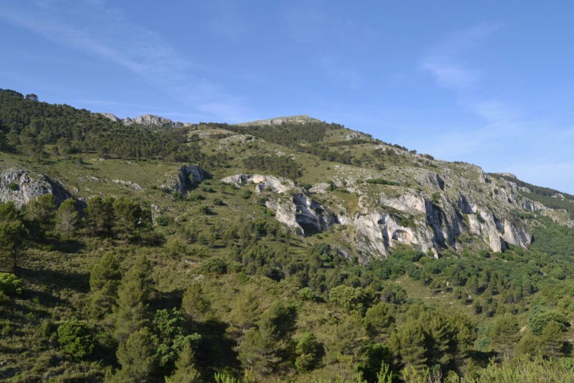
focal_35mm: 33
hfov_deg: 57.2
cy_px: 192
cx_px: 287
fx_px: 526
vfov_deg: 40.0
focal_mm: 22
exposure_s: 1/200
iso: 100
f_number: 7.1
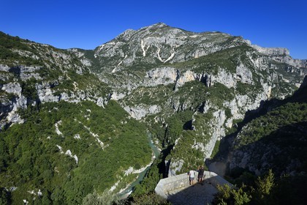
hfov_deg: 84.0
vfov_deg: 61.9
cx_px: 154
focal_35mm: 20
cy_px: 102
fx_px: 171
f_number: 11
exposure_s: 1/250
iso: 200
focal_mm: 20
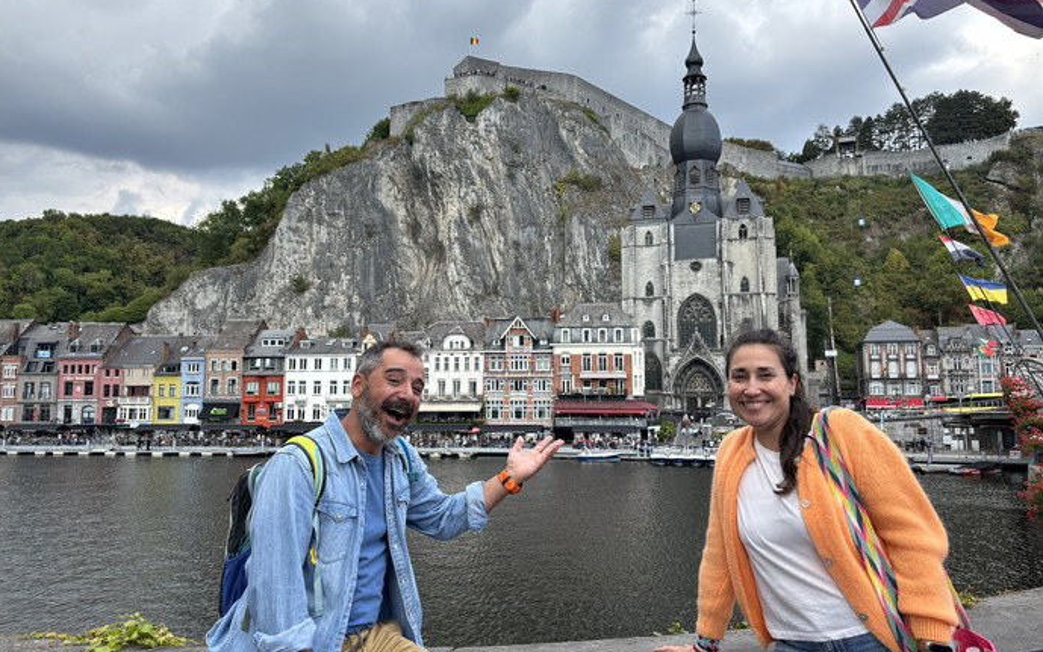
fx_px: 796
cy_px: 305
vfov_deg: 44.5
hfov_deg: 66.5
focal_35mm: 28
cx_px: 515
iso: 50
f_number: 1.6
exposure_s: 1/1543
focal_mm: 5.96
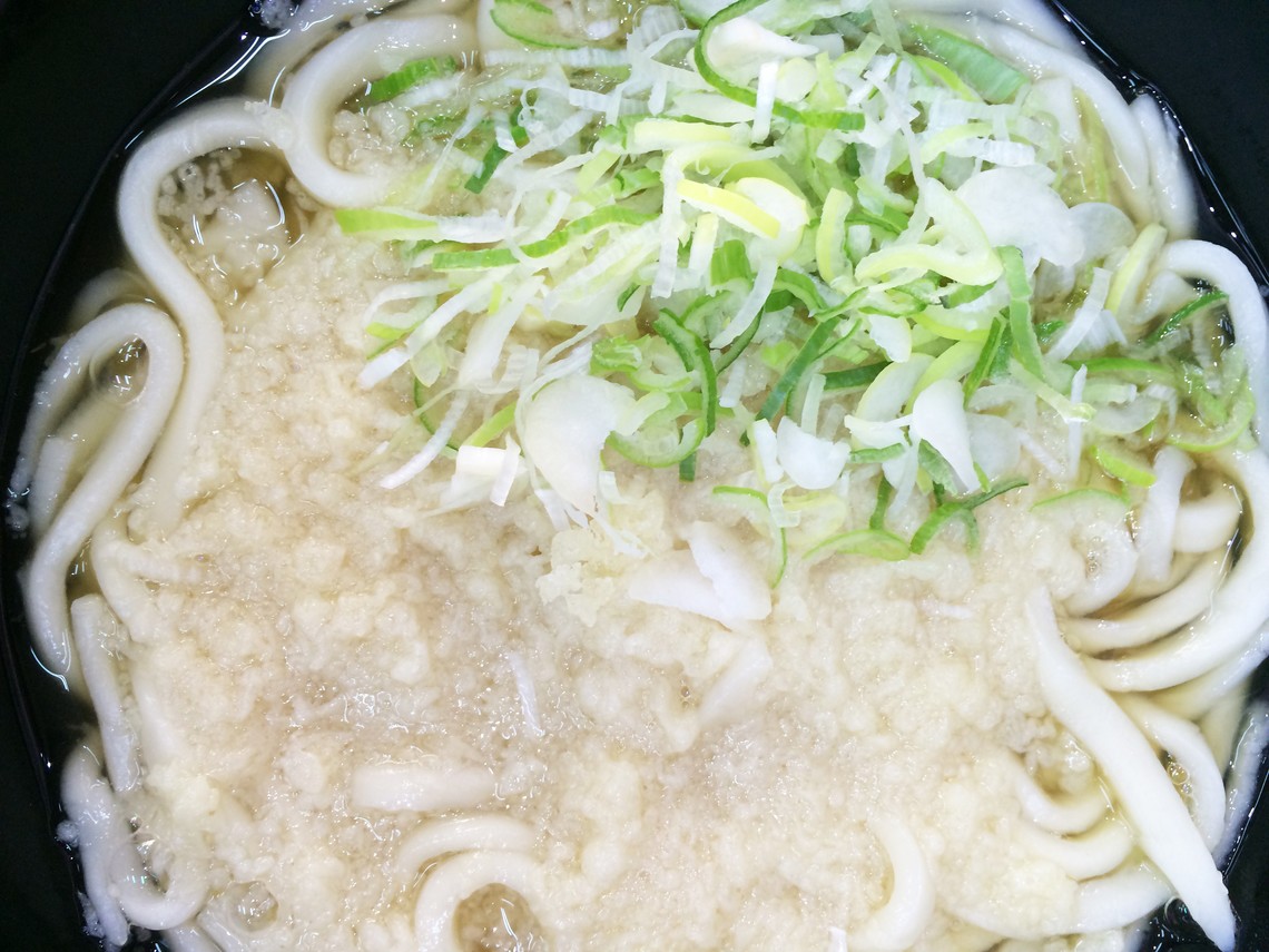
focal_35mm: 29
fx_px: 1063
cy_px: 476
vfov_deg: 48.2
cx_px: 634
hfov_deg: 61.7
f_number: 2.2
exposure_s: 1/30
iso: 80
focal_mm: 4.15
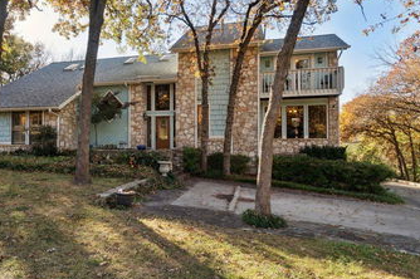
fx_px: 268
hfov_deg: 75.5
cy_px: 107
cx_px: 174
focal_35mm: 23
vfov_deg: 54.5
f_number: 8
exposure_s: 1/200
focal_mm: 10
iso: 100
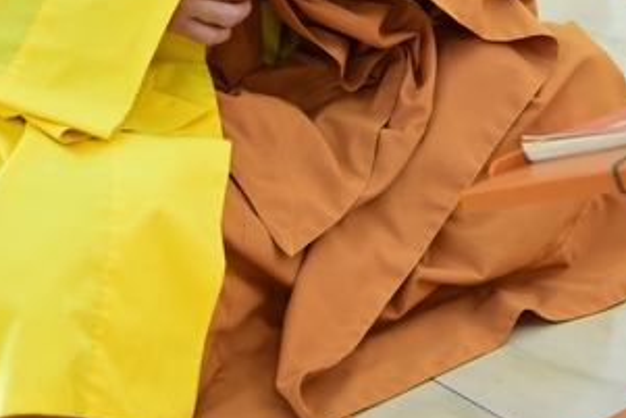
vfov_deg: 10.0
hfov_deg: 15.3
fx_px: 2331
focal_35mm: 134
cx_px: 343
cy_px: -179
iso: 1600
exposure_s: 1/40
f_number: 5
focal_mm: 62
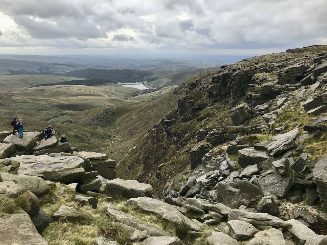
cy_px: 119
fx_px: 274
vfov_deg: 48.2
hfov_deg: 61.7
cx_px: 166
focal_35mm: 29
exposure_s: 1/1996
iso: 20
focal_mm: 3.99
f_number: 1.8
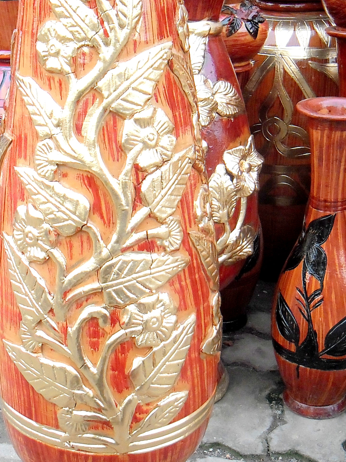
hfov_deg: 24.4
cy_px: 218
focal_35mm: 60
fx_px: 800
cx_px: 137
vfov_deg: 32.2
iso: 100
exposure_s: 1/66
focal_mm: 4.9
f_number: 3.5
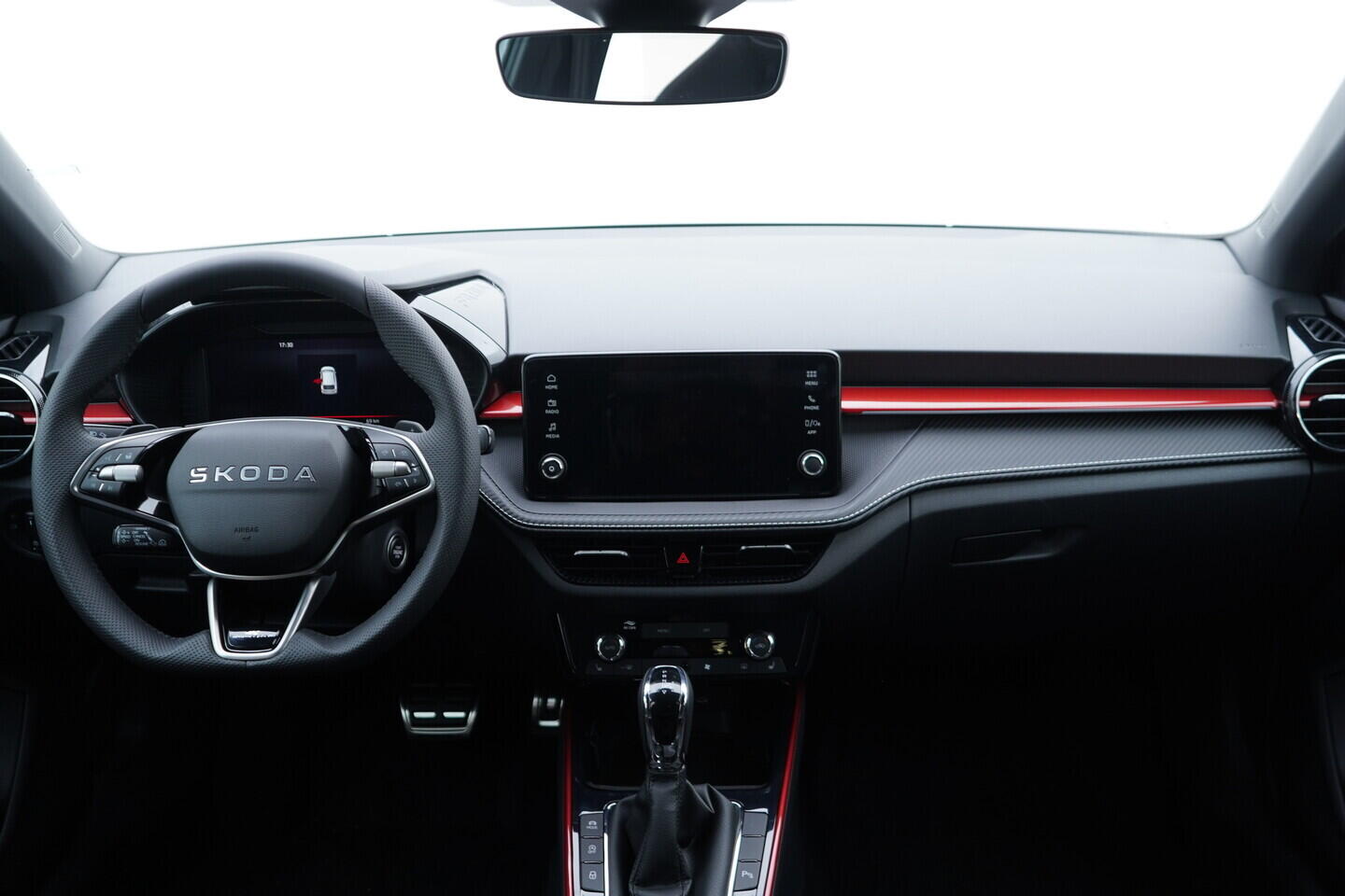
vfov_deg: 36.9
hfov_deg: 53.1
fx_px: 1345
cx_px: 672
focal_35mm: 36
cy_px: 448
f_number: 2.8
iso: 200
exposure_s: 1/40
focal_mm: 24
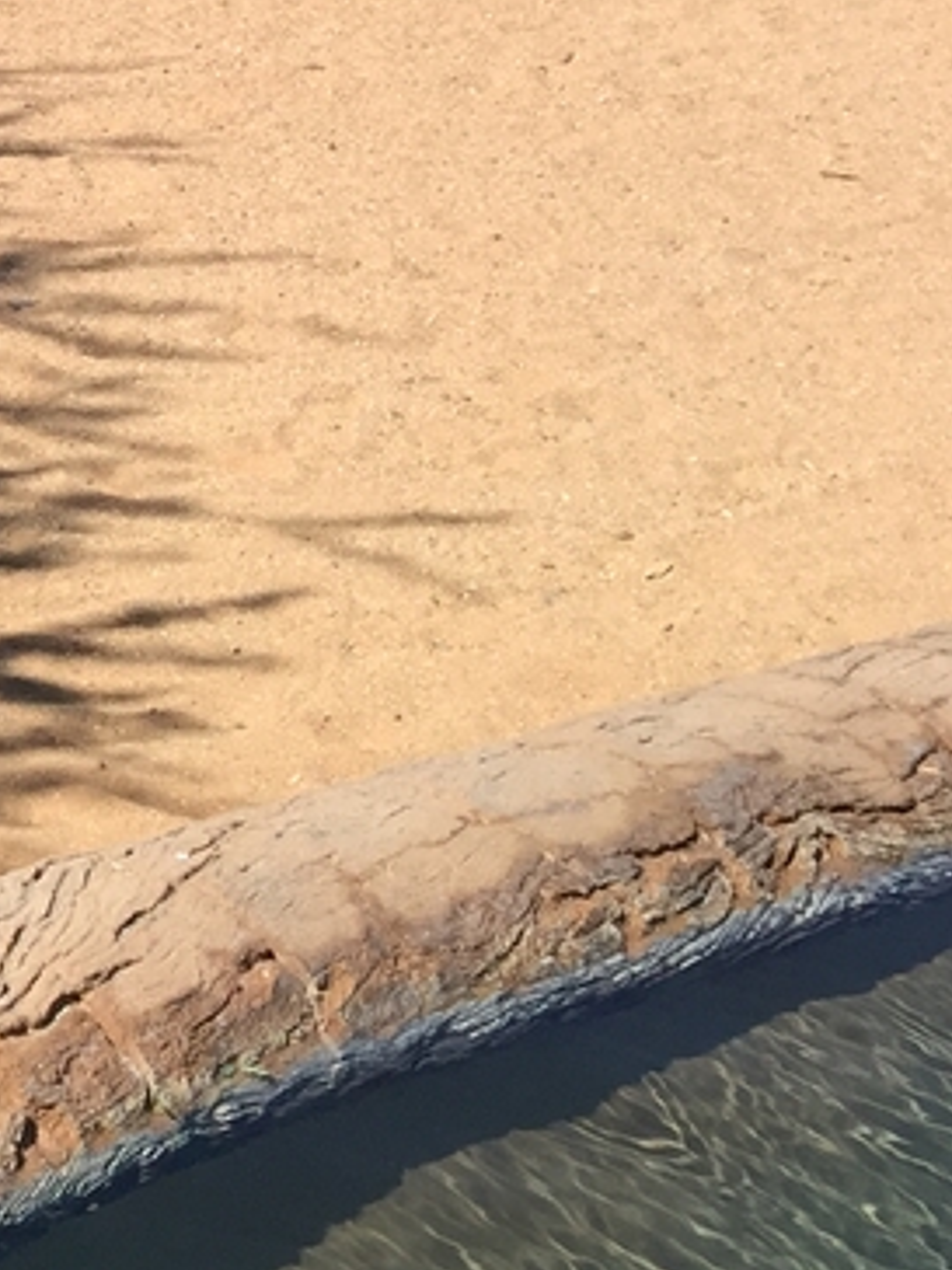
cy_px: 338
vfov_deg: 19.1
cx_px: -1196
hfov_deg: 12.1
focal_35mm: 102
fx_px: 3740
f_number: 2.2
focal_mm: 4.15
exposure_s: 1/1464
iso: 32
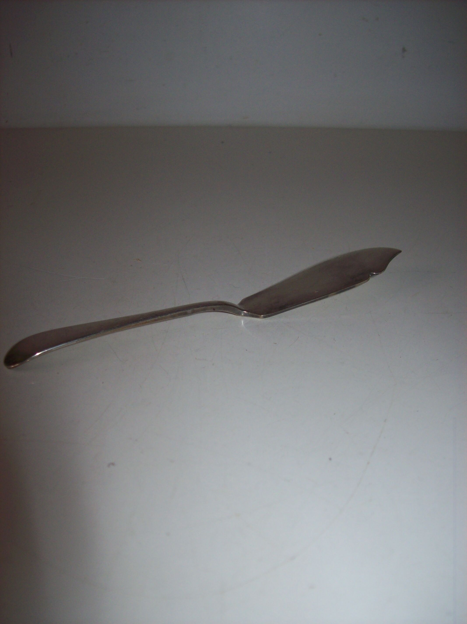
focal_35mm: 36
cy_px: 312
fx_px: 648
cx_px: 234
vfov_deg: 51.4
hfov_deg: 39.6
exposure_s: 1/64
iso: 80
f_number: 2.7
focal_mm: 6
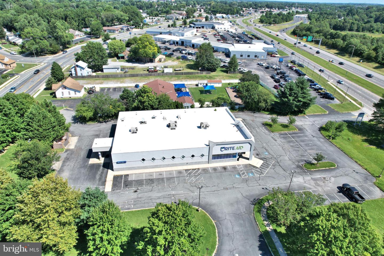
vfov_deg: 57.2
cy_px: 128
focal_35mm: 22
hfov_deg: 78.6
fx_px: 235
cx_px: 192
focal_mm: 8.38
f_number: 2.8
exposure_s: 1/3200
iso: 200
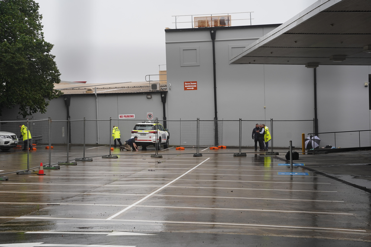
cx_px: 186
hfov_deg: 28.8
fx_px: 721
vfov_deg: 19.5
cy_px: 124
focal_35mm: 70
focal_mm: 70
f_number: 5.6
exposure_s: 1/800
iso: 400
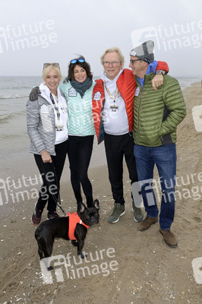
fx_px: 261
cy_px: 152
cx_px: 101
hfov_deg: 42.3
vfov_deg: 60.3
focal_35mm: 31
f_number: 9
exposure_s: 1/250
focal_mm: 31
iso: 640
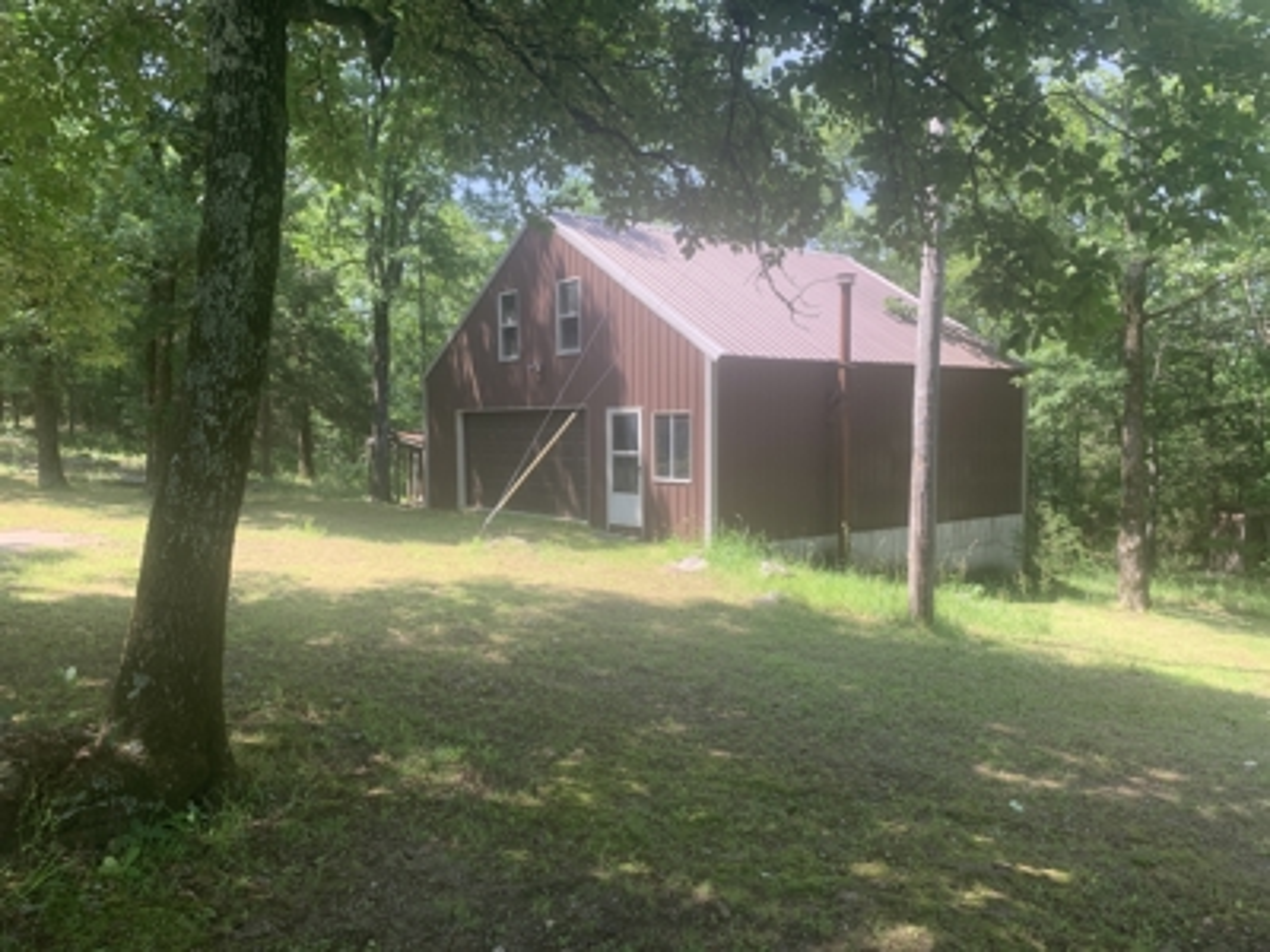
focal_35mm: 26
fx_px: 954
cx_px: 635
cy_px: 476
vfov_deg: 53.1
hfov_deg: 67.3
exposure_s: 1/256
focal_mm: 4.25
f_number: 1.8
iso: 25
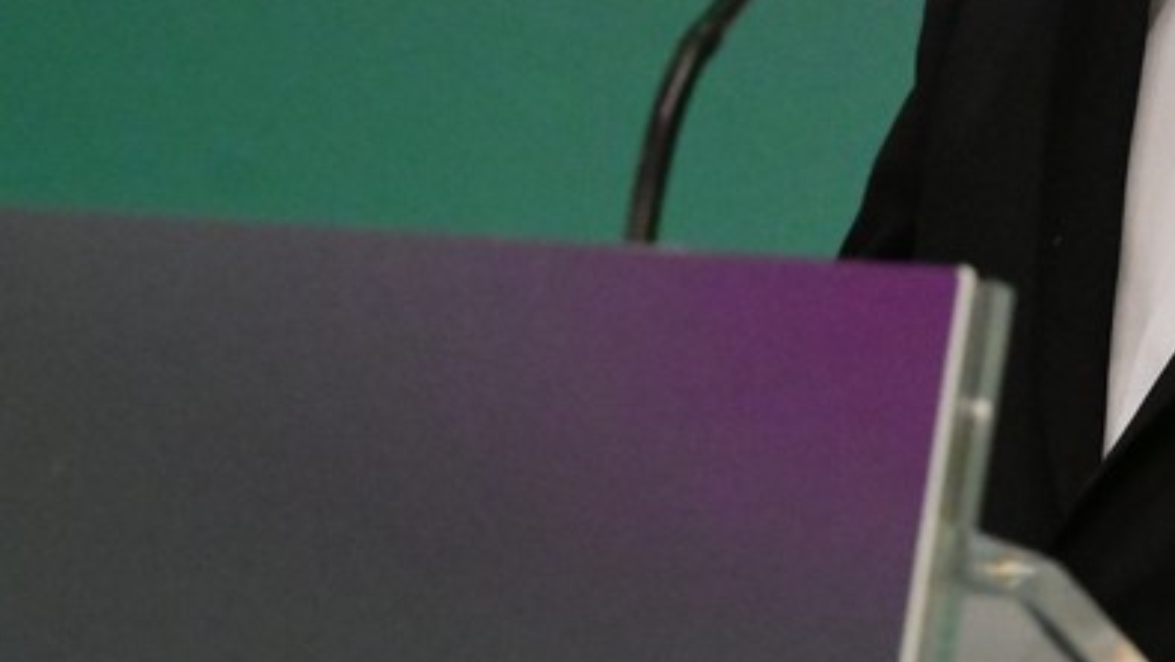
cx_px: 1044
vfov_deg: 2.3
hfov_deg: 4.0
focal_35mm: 539
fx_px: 16798
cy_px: -211
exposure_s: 1/320
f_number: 5.6
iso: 10000
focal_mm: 170
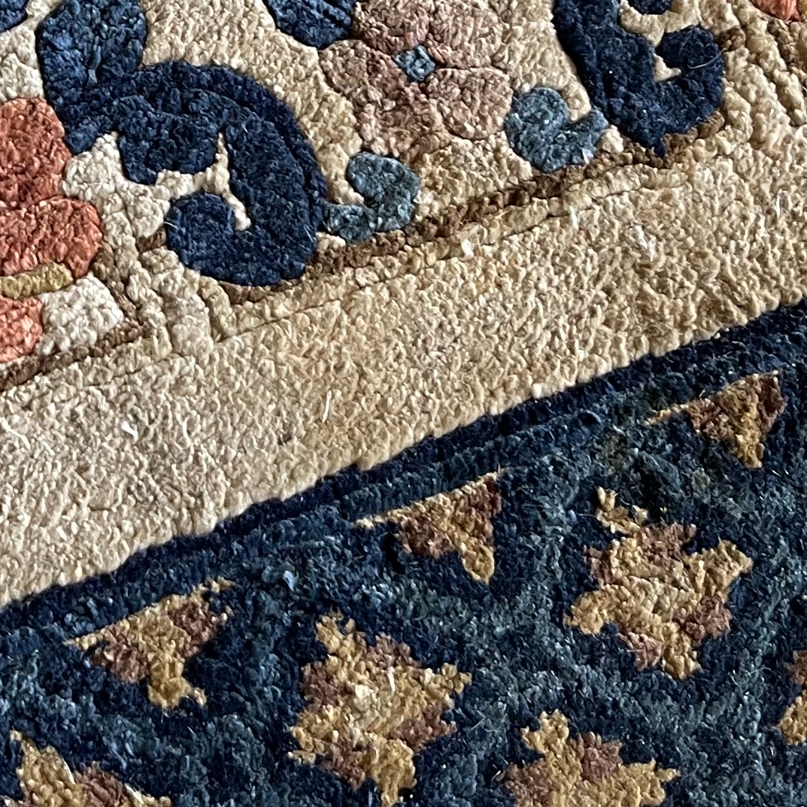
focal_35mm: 83
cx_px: 8
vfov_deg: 20.5
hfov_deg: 20.3
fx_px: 2189
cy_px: 86
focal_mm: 5.1
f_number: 1.6
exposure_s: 1/60
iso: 100
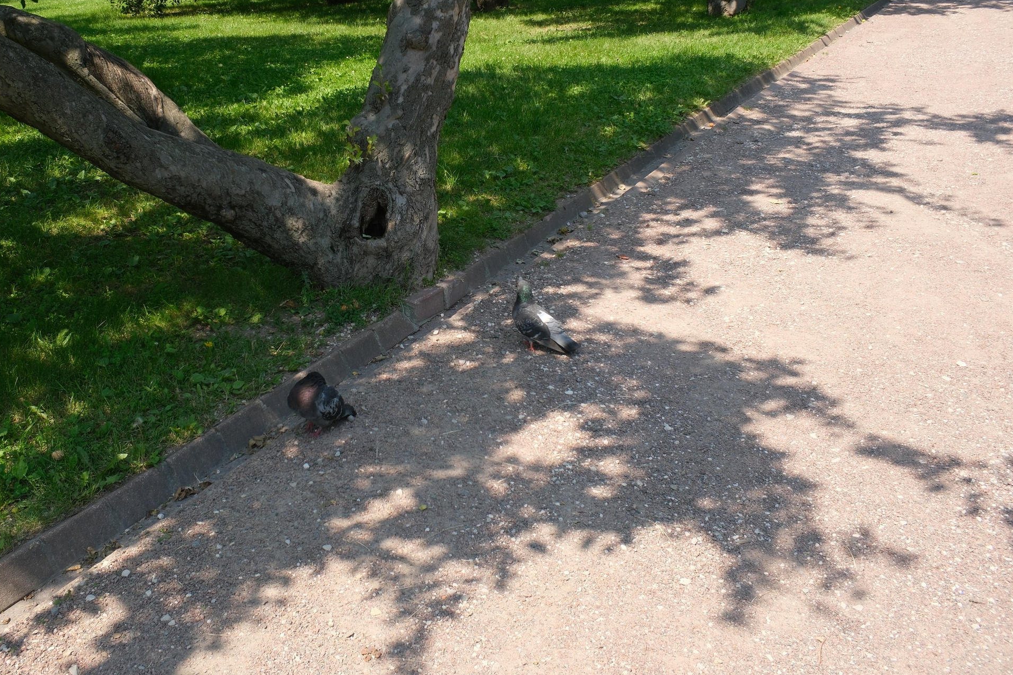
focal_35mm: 36
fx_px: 1013
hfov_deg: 52.7
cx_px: 398
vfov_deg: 36.6
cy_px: 251
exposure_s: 1/250
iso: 320
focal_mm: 18
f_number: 8
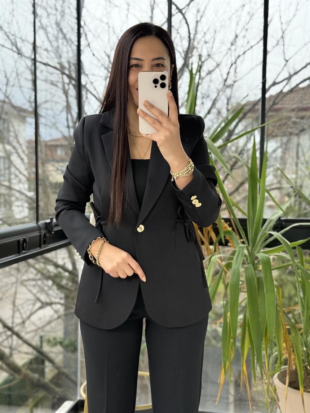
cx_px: 155
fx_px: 573
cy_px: 206
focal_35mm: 48
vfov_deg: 39.7
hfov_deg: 30.3
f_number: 1.78
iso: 100
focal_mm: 6.76
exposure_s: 1/286
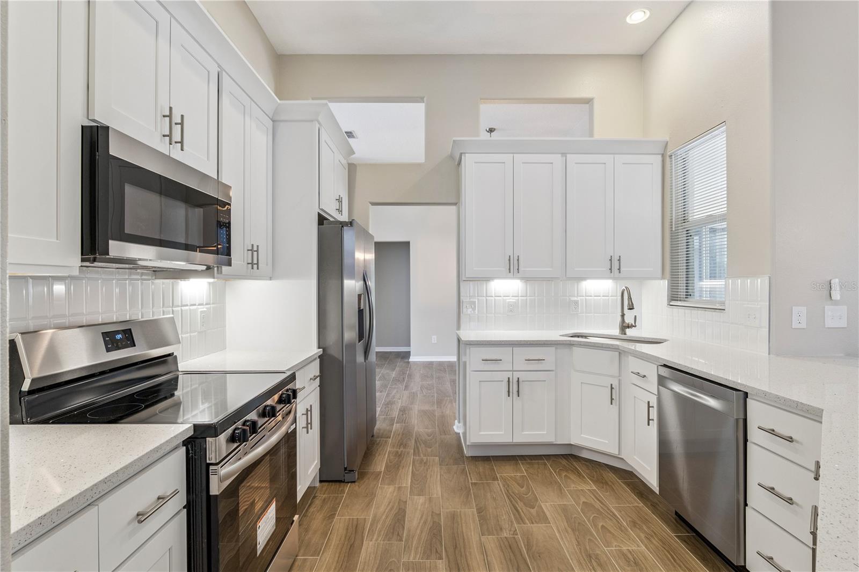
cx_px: 430
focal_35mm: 16
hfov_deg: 96.7
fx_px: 382
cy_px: 286
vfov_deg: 73.7
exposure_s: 1/25
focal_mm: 16
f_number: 10
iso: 800
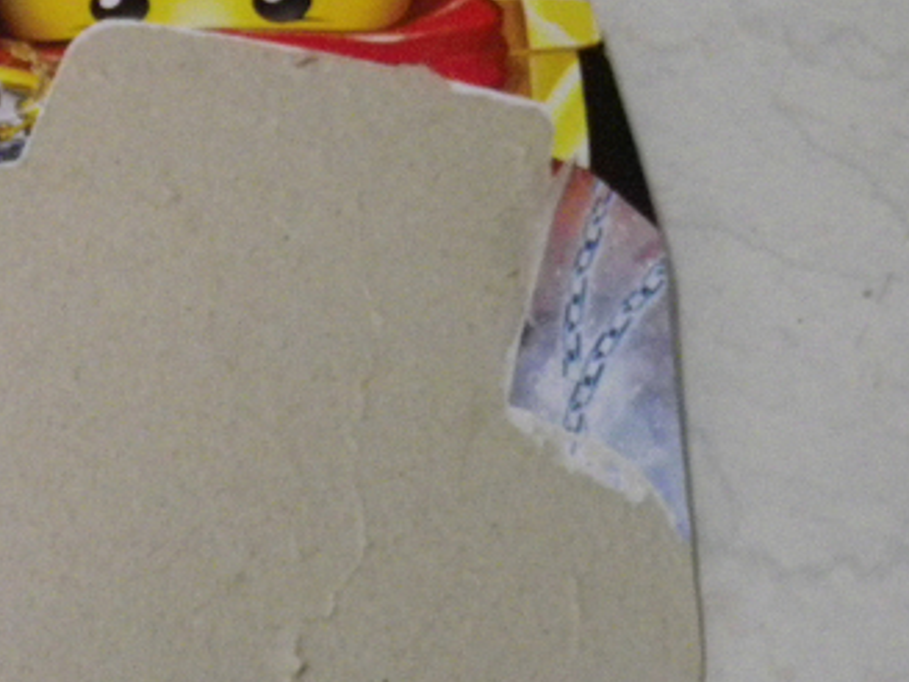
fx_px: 2101
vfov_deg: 18.4
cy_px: 352
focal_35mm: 80
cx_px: 202
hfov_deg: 24.1
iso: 800
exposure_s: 1/25
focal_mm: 7.3
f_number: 3.9
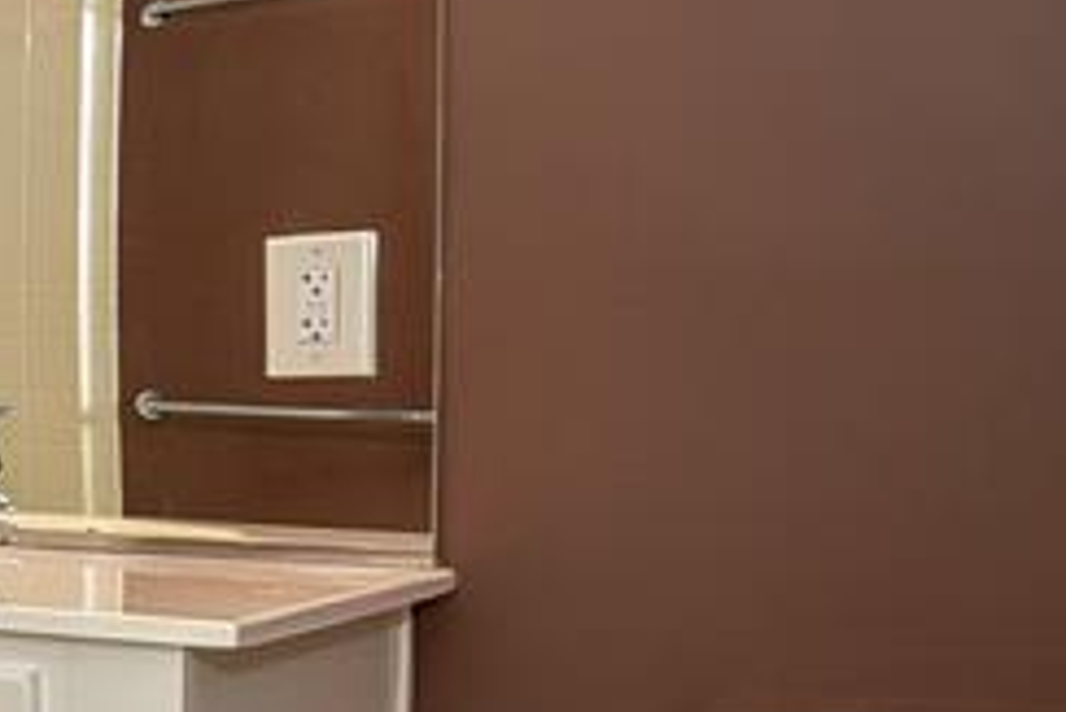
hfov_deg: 20.5
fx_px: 1867
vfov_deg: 21.6
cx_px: -926
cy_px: 443
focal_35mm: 63
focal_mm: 15
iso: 100
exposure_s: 1/60
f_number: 2.8
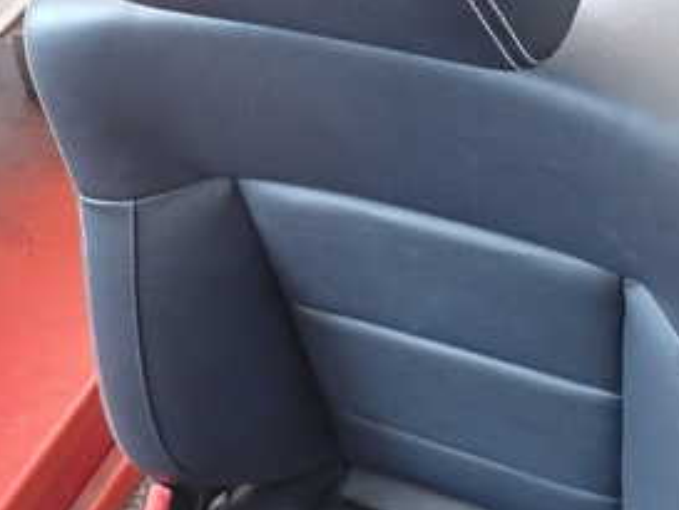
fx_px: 1079
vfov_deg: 26.5
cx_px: 368
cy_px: 179
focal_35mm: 55
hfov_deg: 34.9
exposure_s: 1/30
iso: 320
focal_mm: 4.5
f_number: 2
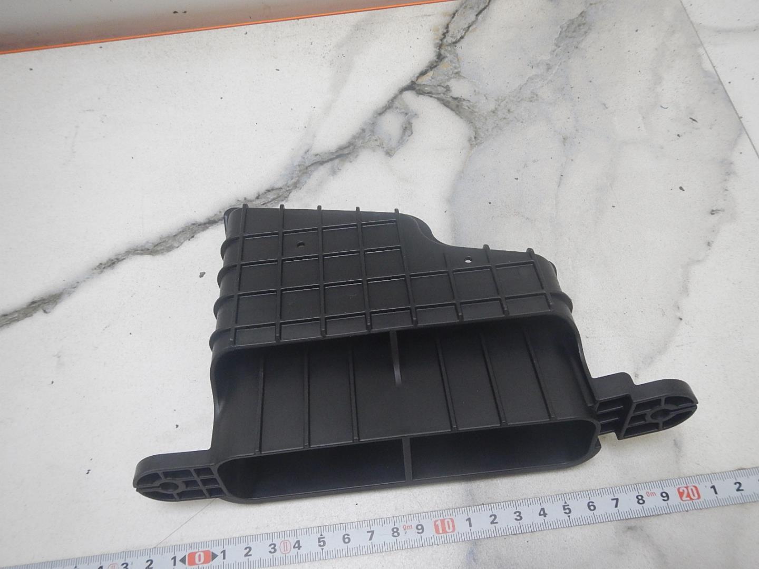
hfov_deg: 63.4
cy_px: 284
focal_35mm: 28
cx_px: 380
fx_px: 614
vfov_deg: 49.7
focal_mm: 5
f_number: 3.9
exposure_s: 1/100
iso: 400
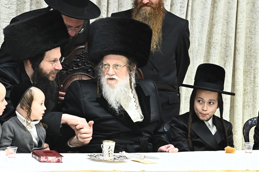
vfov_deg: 4.7
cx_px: 102
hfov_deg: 7.1
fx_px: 2093
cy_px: 87
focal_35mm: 291
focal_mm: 200
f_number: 8
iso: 3200
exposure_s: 1/200
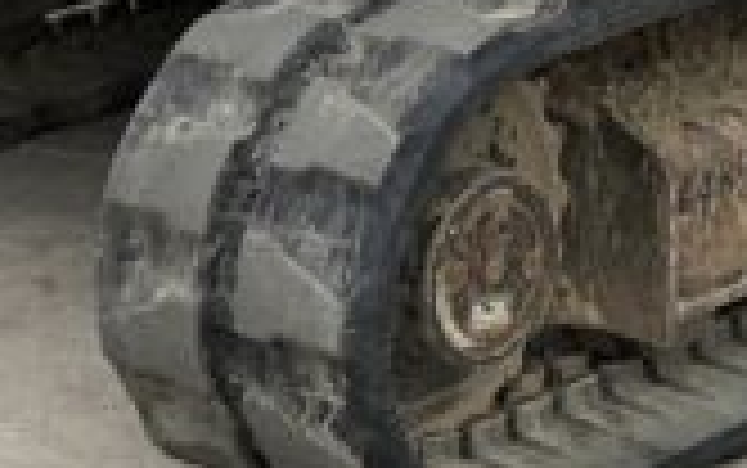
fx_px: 3871
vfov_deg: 6.5
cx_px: 932
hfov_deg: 10.8
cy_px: -742
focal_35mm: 190
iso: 16
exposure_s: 1/781
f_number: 1.8
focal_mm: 3
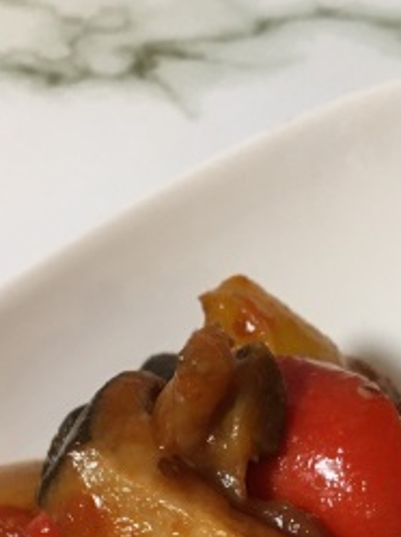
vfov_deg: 26.1
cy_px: 559
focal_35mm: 70
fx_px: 1084
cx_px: 287
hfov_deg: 20.8
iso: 200
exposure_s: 1/30
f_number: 2.2
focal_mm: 4.15
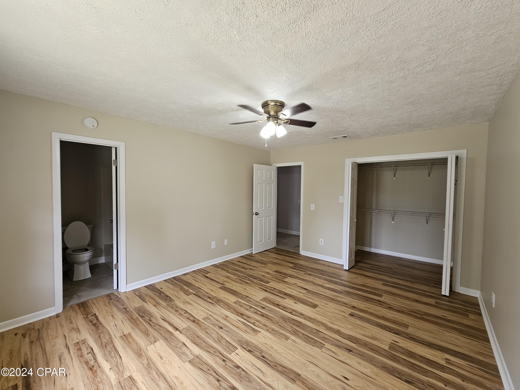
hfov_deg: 106.2
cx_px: 260
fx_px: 195
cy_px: 195
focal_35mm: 13
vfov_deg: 89.9
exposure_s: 1/60
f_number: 2.2
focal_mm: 2.2
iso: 160
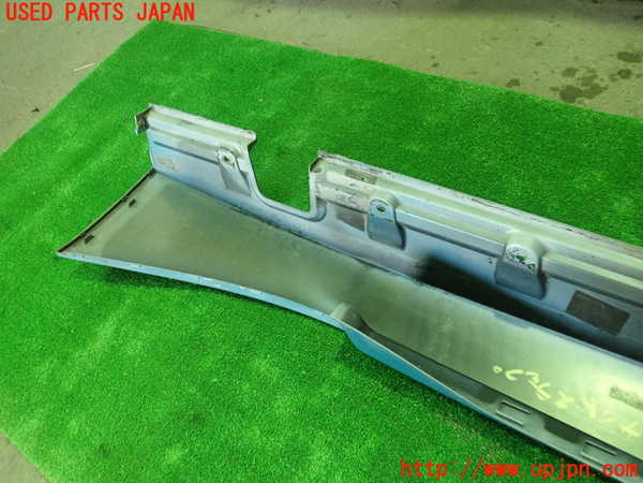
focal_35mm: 30
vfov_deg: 46.8
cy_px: 242
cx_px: 322
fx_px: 557
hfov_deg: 60.0
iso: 800
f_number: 2.3
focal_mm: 5.5
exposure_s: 1/30
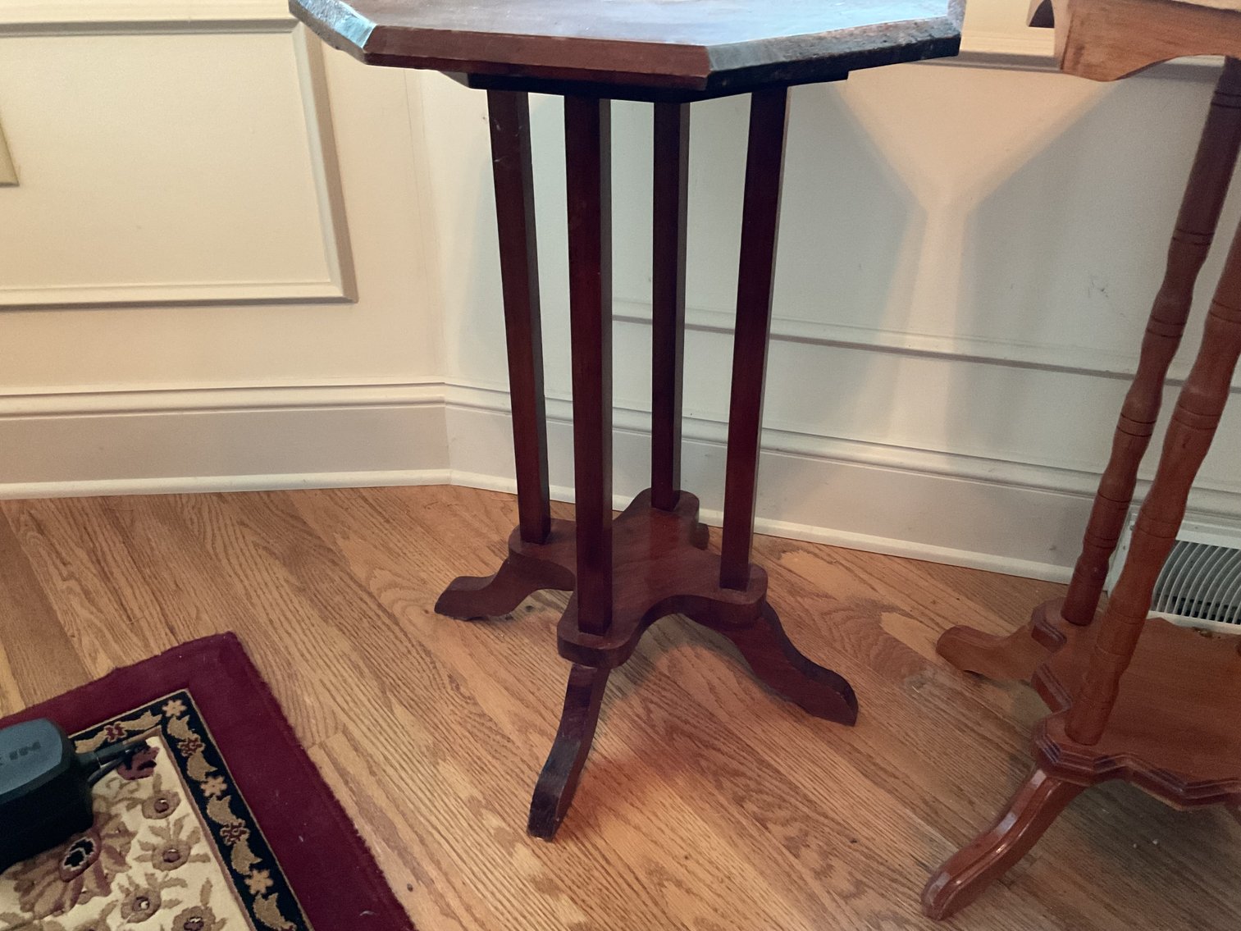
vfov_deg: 48.2
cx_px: 620
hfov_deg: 61.7
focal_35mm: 29
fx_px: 1040
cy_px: 466
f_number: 1.8
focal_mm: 3
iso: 320
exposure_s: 1/30
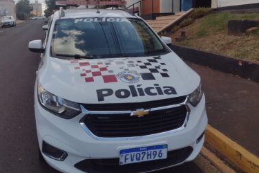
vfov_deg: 37.5
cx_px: 104
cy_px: 61
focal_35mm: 35
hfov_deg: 54.1
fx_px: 252
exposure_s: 1/1707
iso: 100
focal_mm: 4.71
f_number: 1.7
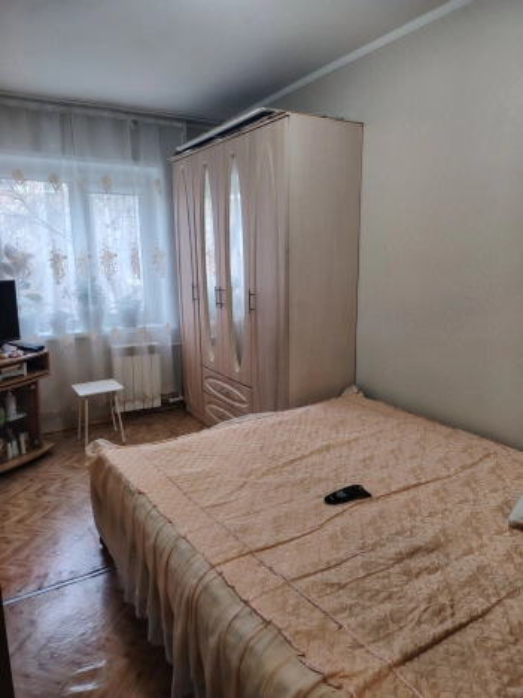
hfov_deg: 56.8
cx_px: 262
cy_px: 349
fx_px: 483
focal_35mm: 24
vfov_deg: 71.6
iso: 334
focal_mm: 5.25
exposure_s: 1/33.3
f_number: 1.75
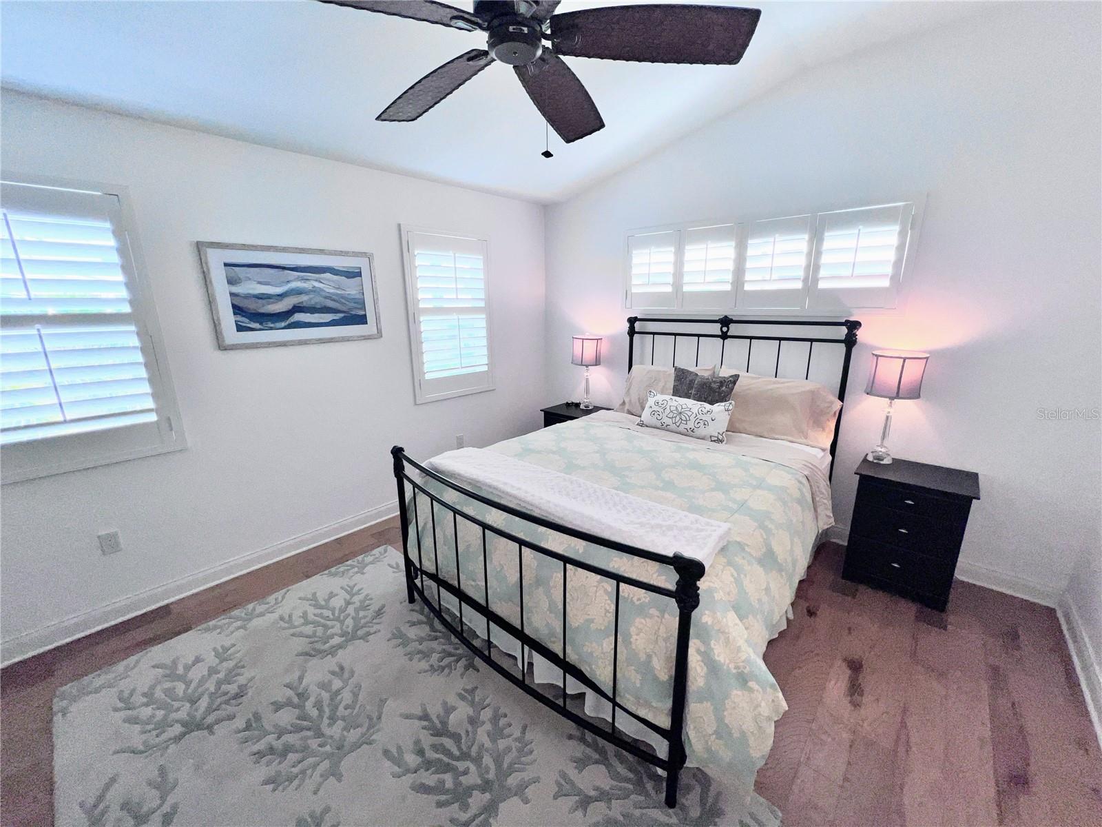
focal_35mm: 13
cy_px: 414
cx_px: 551
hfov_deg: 106.2
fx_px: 414
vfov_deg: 89.9
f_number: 1.8
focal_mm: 1.57
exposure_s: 1/183
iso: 25
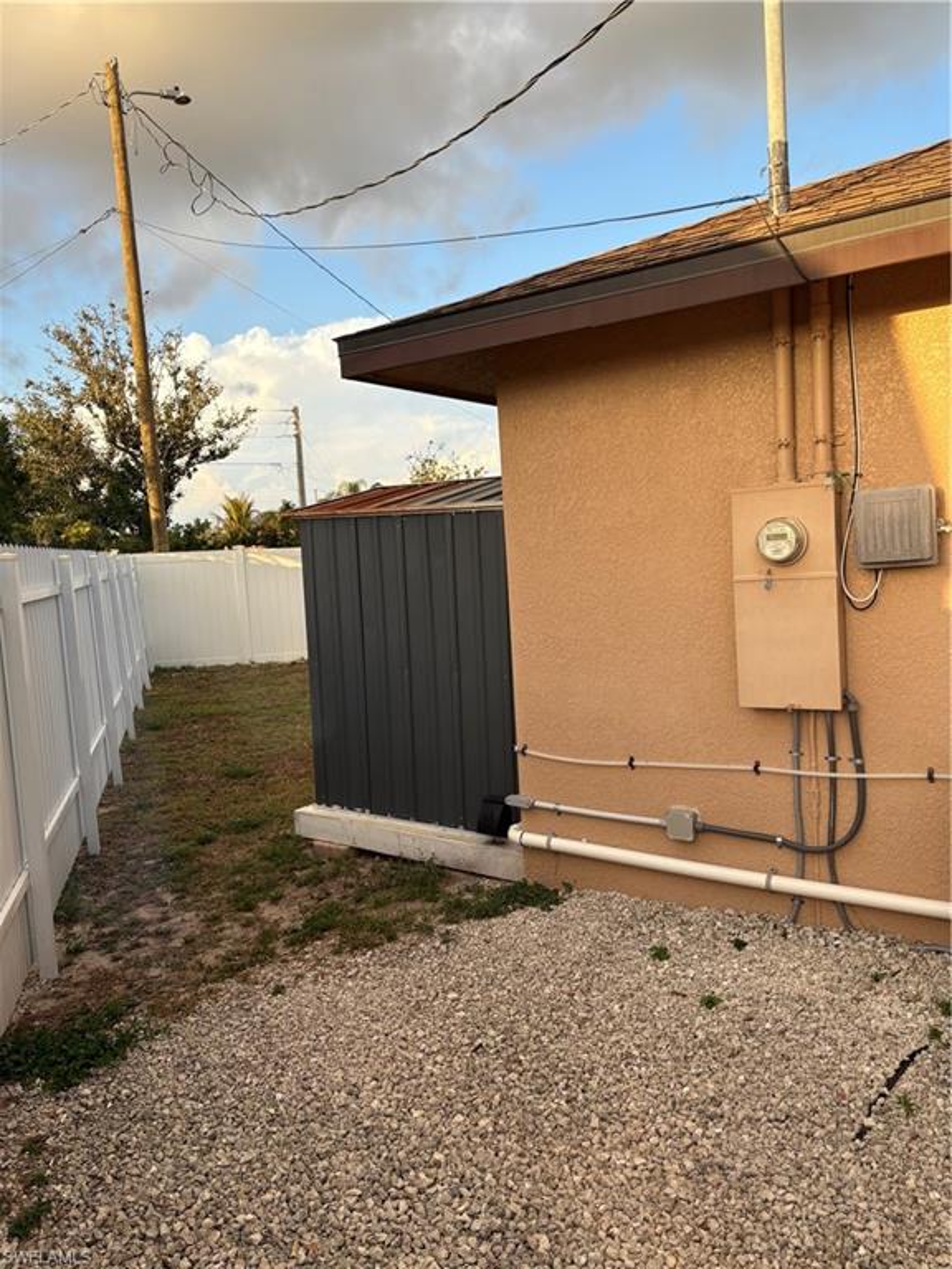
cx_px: 476
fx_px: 953
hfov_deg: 53.1
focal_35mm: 26
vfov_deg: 67.3
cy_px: 634
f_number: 1.6
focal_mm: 5.96
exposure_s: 1/810
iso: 50
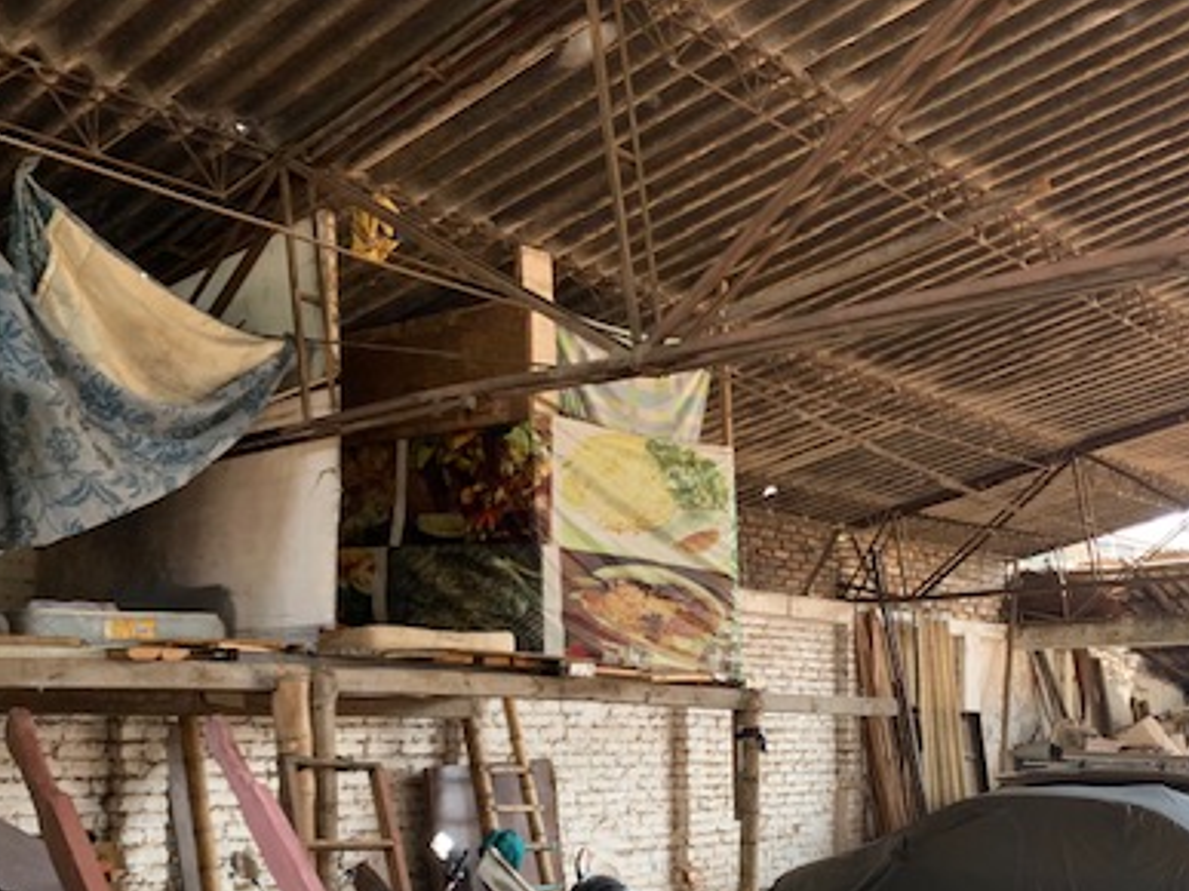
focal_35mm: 43
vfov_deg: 32.5
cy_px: 731
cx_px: 768
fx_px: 1477
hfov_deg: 43.4
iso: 64
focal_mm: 4.25
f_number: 1.8
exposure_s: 1/121
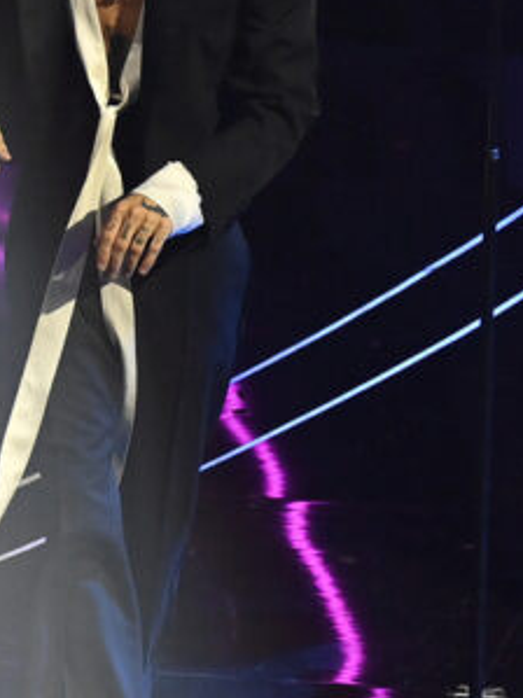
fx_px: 11289
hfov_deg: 2.7
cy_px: 77
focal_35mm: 560
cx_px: 591
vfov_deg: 3.5
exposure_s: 1/640
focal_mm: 170
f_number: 3.5
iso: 4000
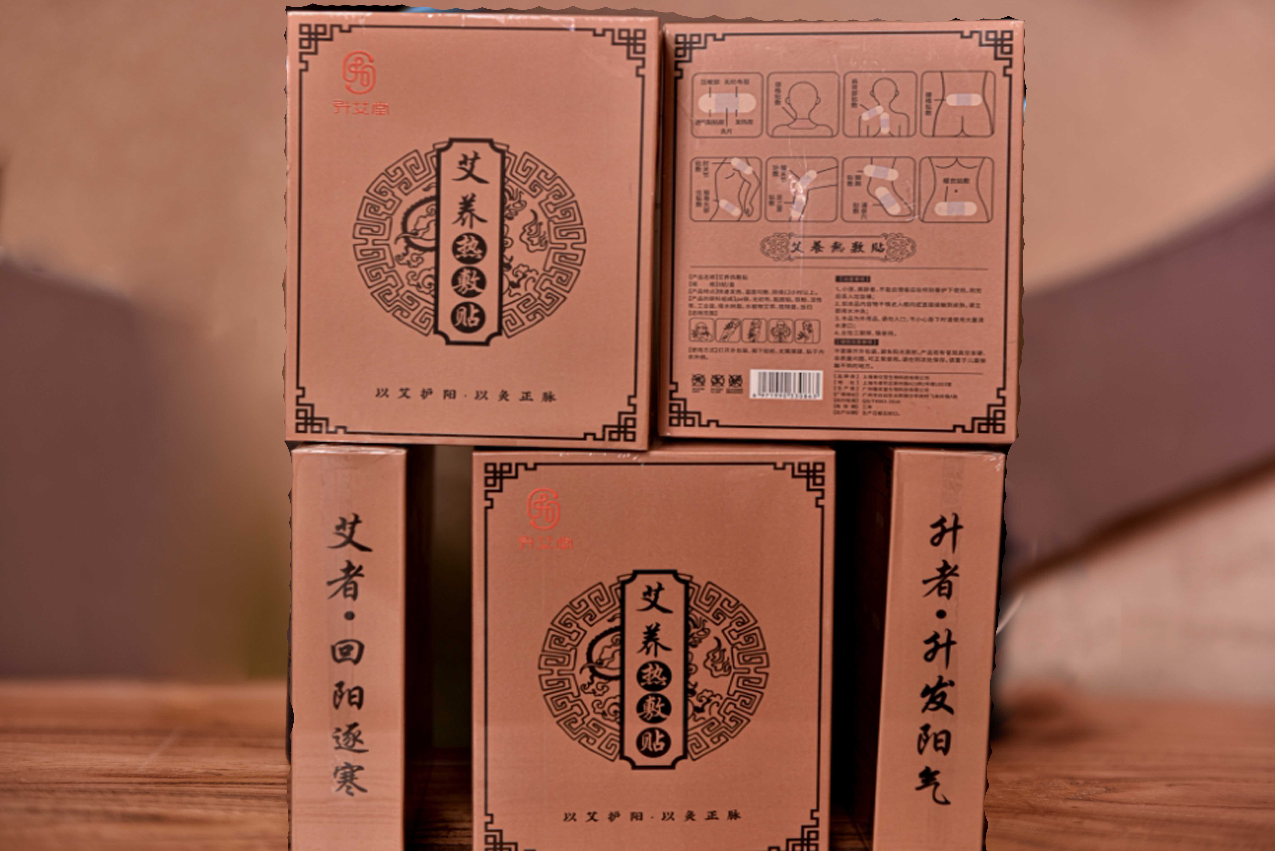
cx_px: 638
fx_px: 1842
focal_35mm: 52
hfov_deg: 38.2
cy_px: 426
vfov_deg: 26.0
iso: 100
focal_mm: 52
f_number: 2.8
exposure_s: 1/125
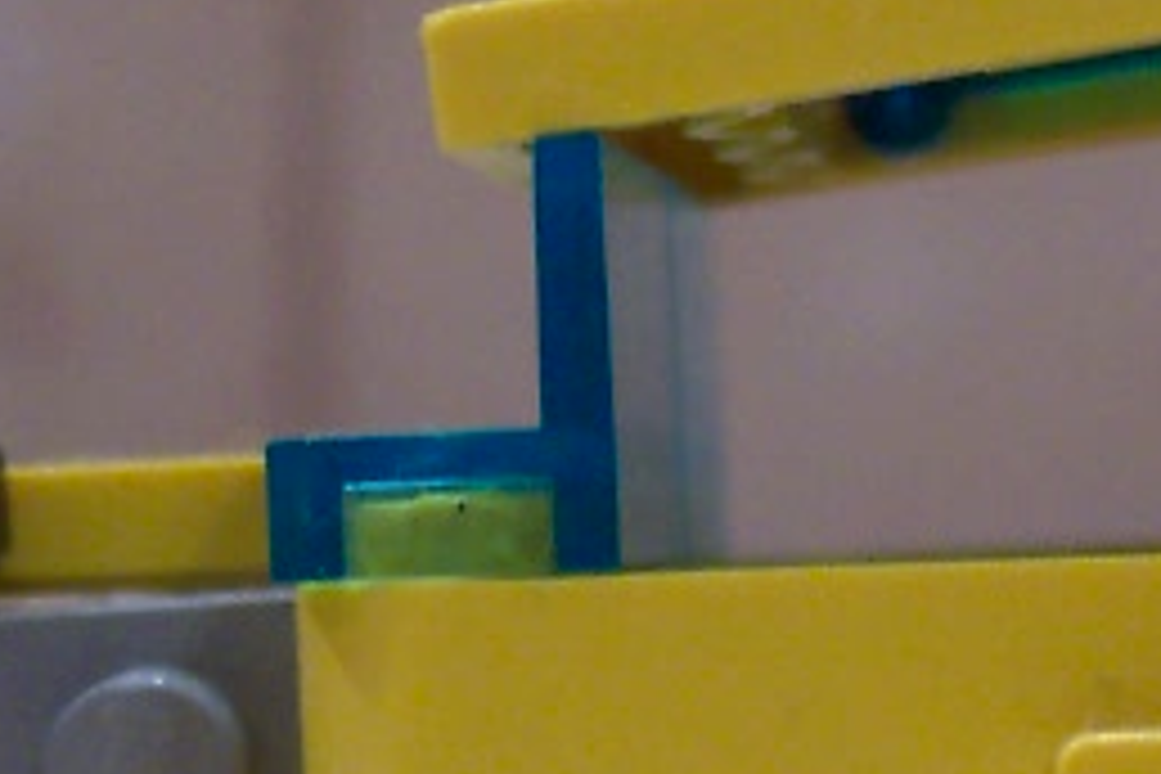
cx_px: 972
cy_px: 778
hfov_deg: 12.8
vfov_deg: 8.6
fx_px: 5127
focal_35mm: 159
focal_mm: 8
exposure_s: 1/45
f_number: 2.8
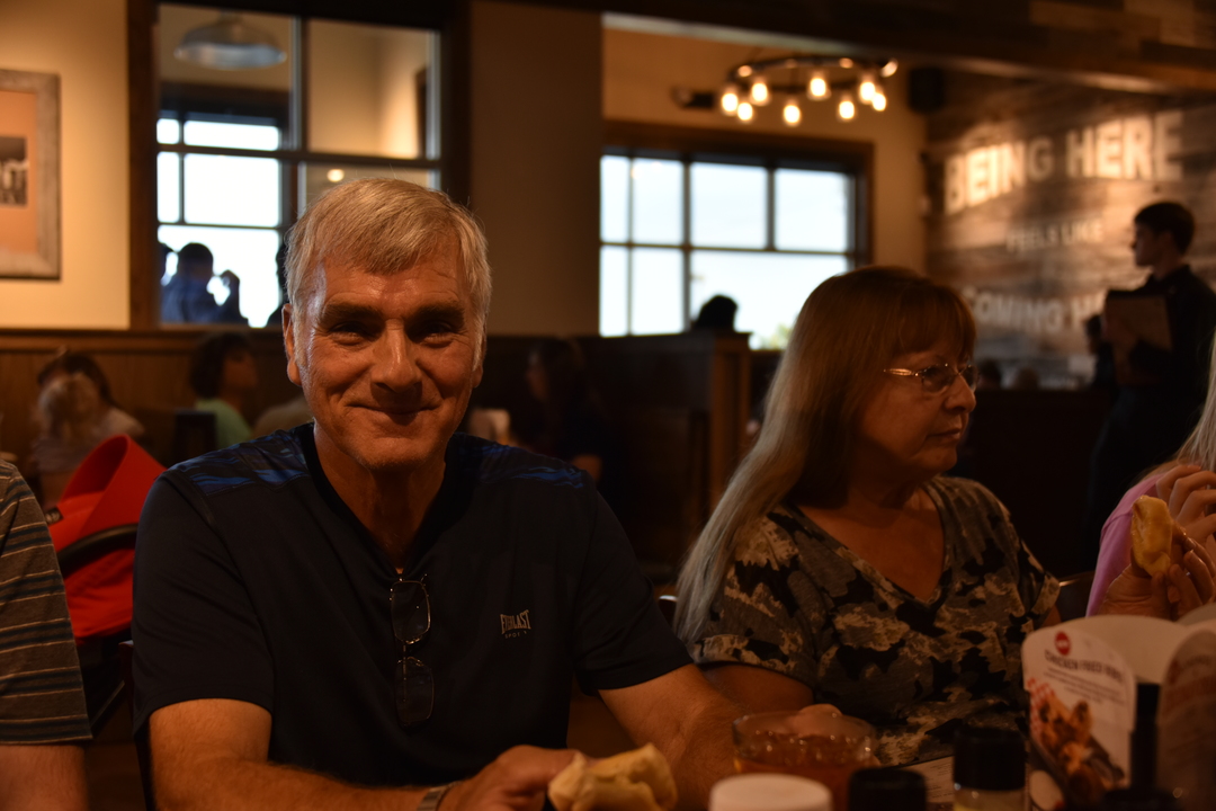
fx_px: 1486
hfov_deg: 44.5
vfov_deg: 30.5
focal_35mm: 44
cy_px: 406
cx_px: 608
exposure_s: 1/100
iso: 450
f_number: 4.2
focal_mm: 44
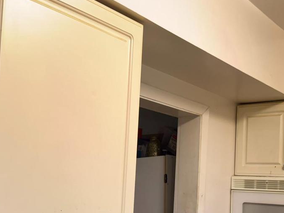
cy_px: 164
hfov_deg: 37.4
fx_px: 418
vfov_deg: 28.1
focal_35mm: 51
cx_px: 168
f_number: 1.78
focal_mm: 6.76
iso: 1000
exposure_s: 1/40
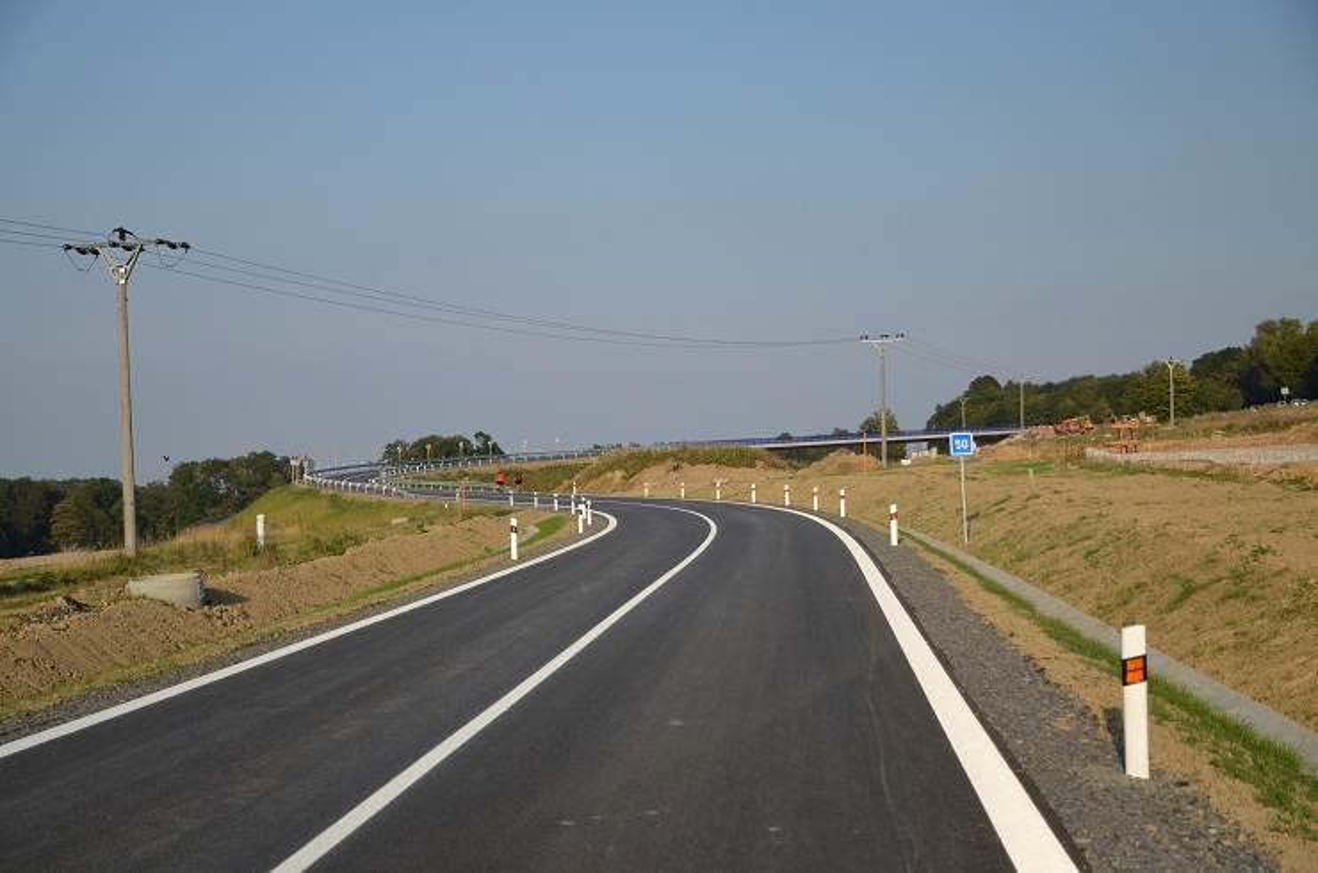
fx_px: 1918
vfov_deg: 25.6
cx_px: 659
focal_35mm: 52
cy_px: 436
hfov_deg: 37.9
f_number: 4.5
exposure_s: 1/1000
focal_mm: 35
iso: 400
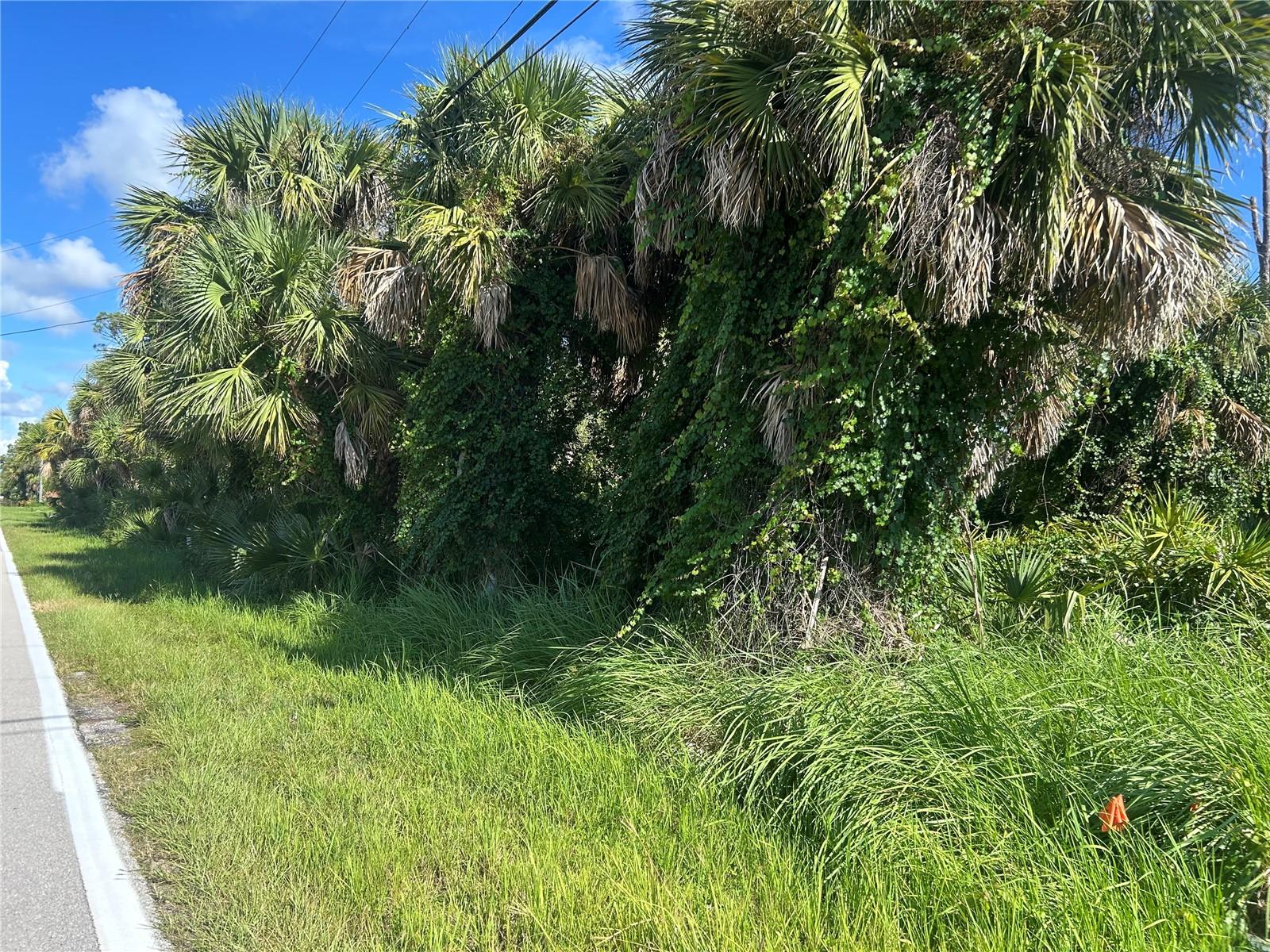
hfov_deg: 67.3
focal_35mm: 26
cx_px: 635
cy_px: 476
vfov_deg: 53.1
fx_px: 954
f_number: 1.5
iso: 50
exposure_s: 1/1645
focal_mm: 5.7
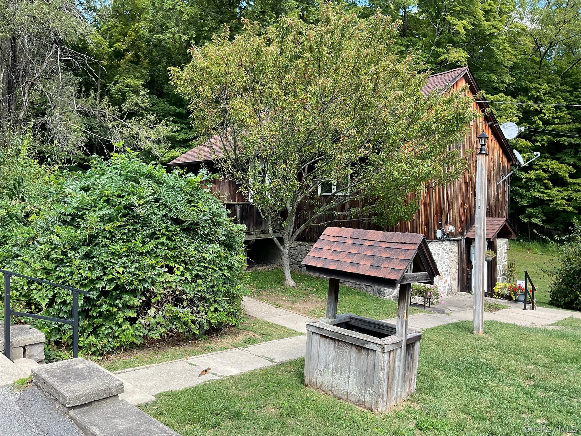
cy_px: 218
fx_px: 487
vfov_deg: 48.2
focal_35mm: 29
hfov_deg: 61.7
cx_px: 290
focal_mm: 3
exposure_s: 1/173
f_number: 1.8
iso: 16
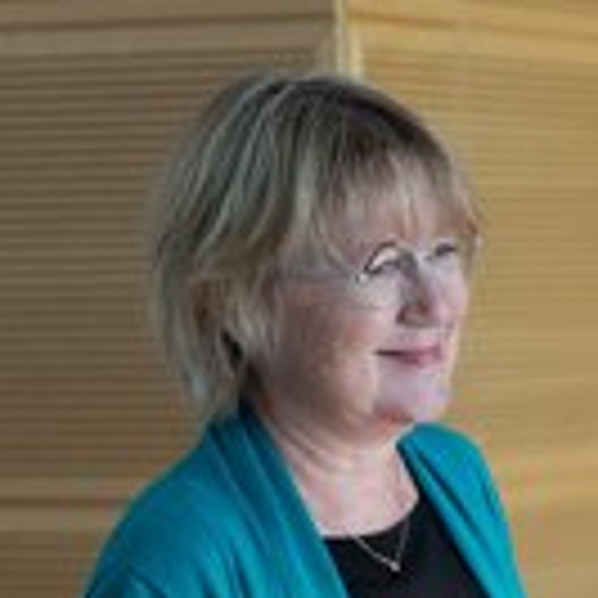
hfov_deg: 7.4
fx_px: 4554
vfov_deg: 7.5
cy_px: 564
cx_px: 733
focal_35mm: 233
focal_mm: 53
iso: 2000
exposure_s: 1/200
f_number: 2.8
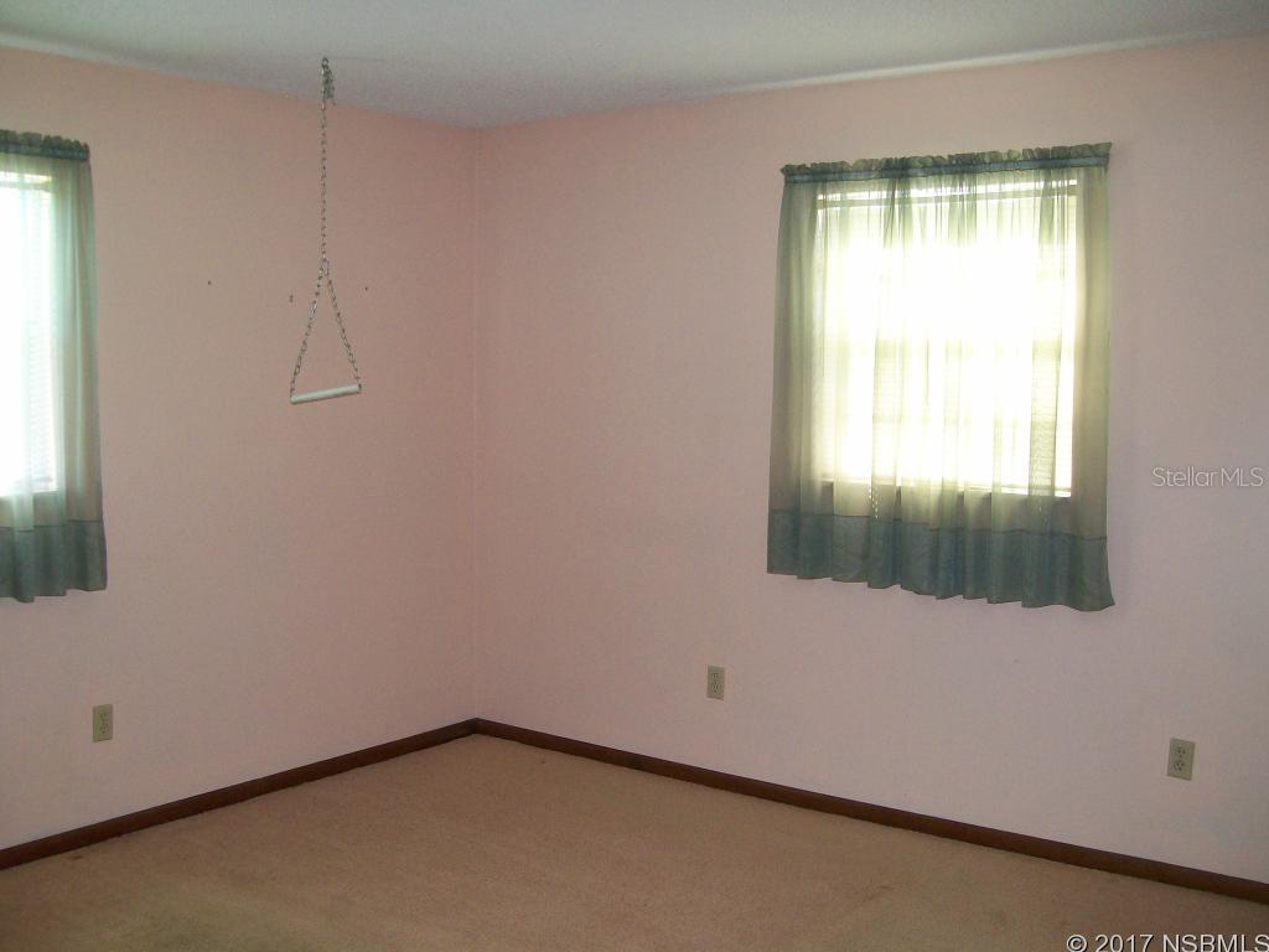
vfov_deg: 39.7
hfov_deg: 51.4
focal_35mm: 36
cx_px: 634
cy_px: 476
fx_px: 1320
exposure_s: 1/64
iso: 140
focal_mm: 6
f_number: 2.7
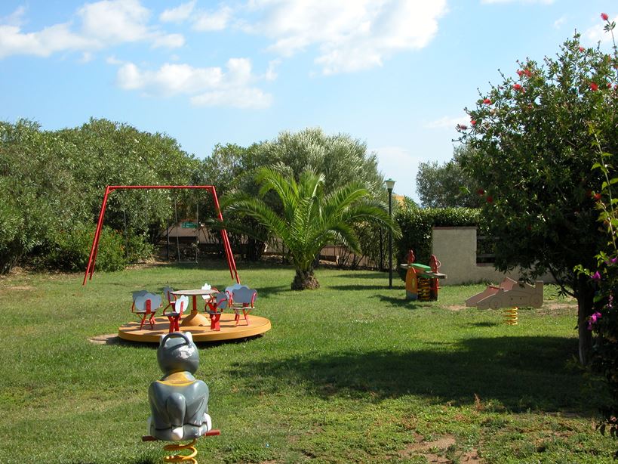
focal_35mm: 50
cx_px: 309
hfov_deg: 38.2
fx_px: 893
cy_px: 232
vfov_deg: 29.1
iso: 100
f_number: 6
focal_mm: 12.7
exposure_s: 1/293
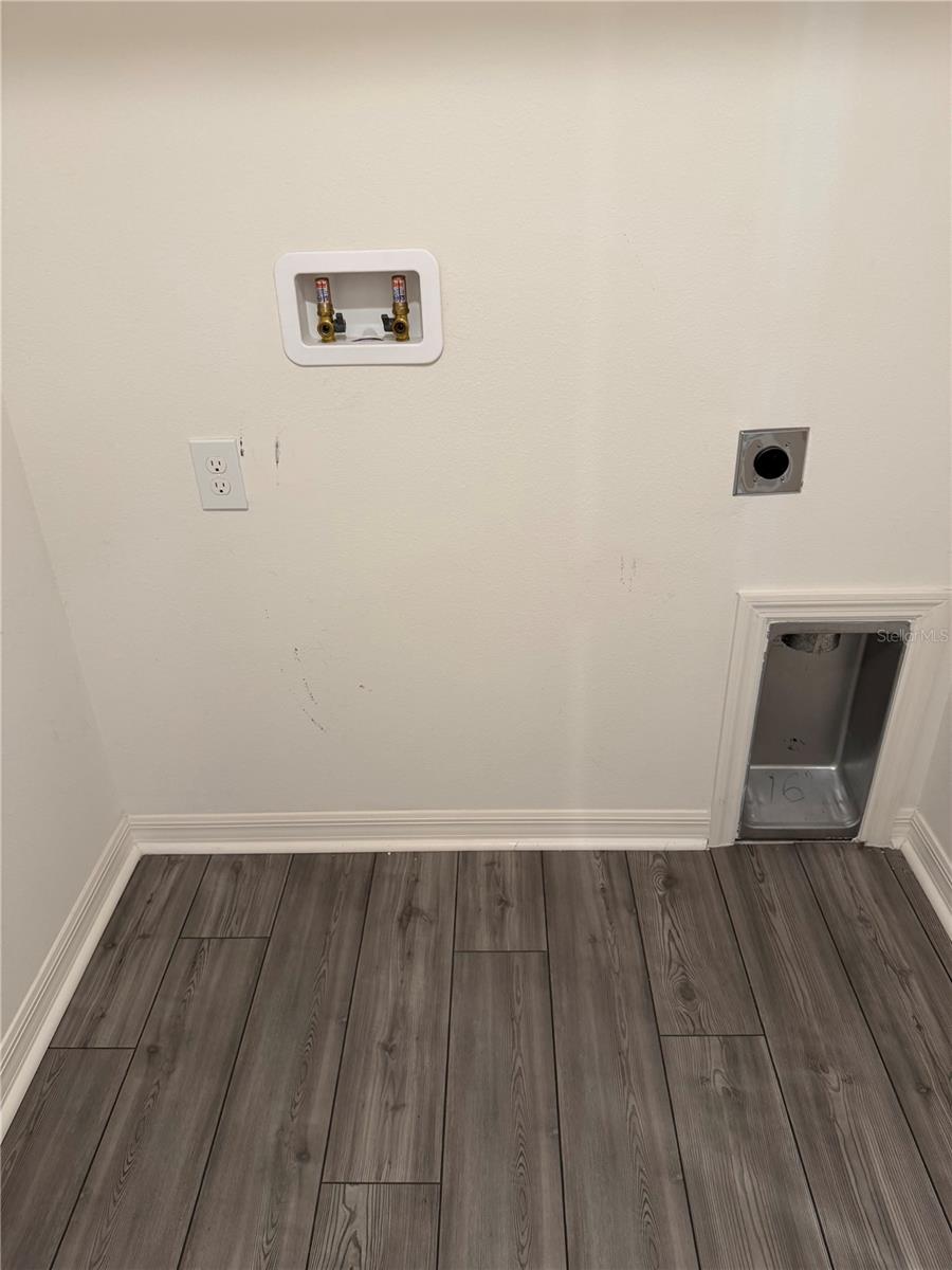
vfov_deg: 71.6
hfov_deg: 56.8
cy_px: 635
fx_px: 880
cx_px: 476
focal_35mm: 24
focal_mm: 6.76
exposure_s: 1/60
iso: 160
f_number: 1.78
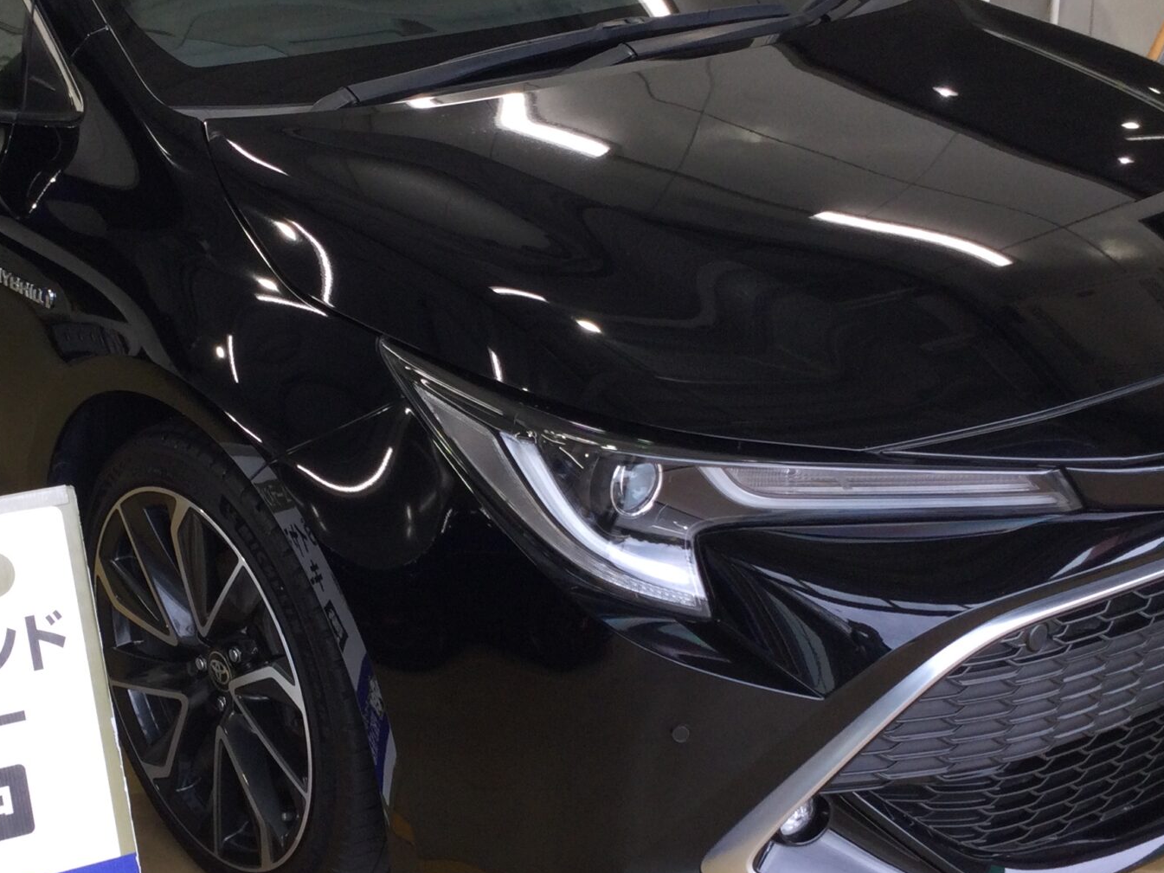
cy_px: 481
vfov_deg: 24.8
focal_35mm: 59
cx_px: 465
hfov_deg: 32.6
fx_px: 1984
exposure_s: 1/60
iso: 32
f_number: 2.4
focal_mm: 3.3
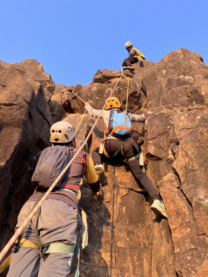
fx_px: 208
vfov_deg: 67.3
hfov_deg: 53.1
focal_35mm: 26
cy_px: 138
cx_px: 104
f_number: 1.6
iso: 50
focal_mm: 5.1
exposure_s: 1/415
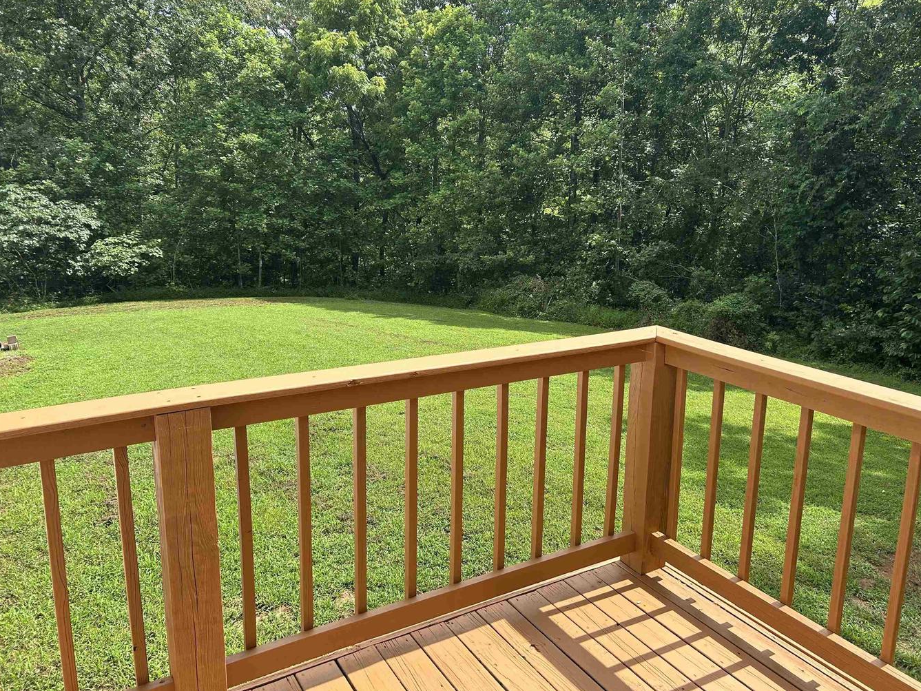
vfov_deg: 49.7
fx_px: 745
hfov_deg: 63.4
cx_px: 493
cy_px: 322
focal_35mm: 28
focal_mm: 5.7
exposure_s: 1/1395
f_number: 1.5
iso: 50
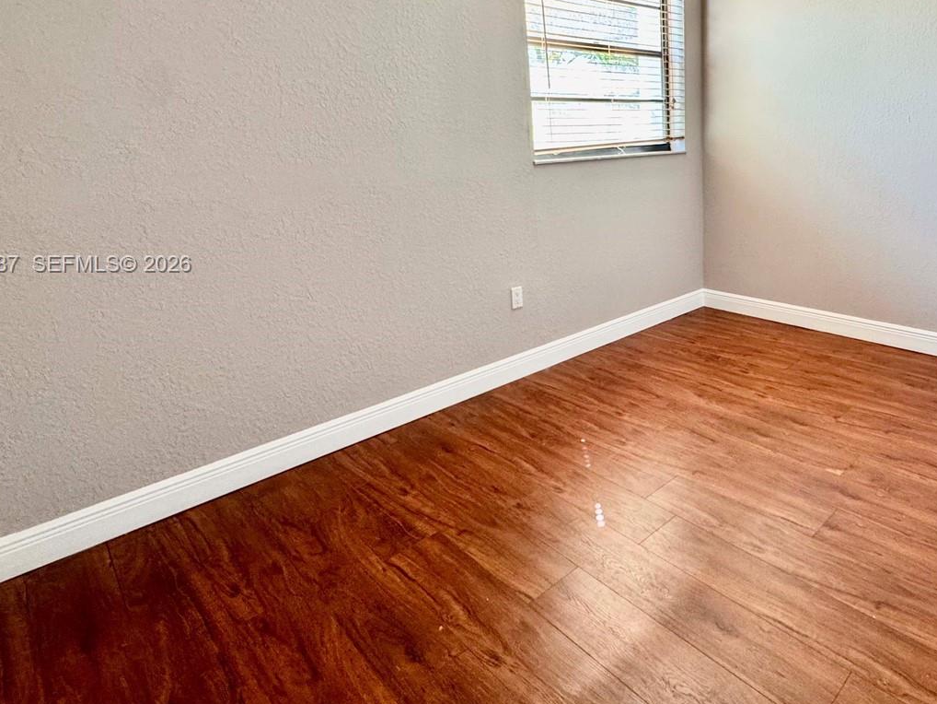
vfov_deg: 60.3
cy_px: 265
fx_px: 596
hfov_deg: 73.5
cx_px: 641
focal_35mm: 22
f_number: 2.2
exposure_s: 1/99
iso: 250
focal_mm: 2.22
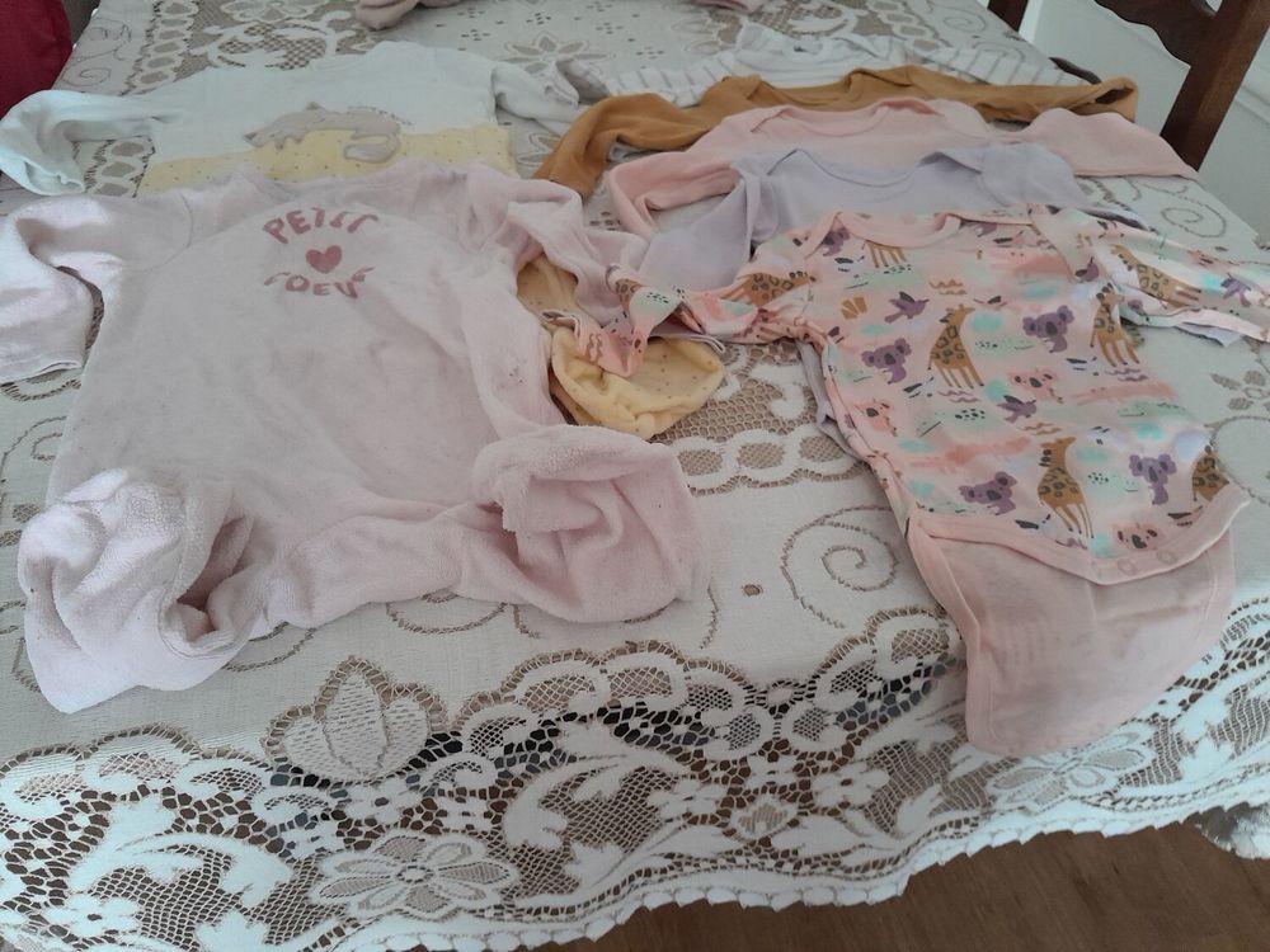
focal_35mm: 26
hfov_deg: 67.3
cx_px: 635
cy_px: 476
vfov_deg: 53.1
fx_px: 954
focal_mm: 3.98
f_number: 1.8
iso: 500
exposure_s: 1/25
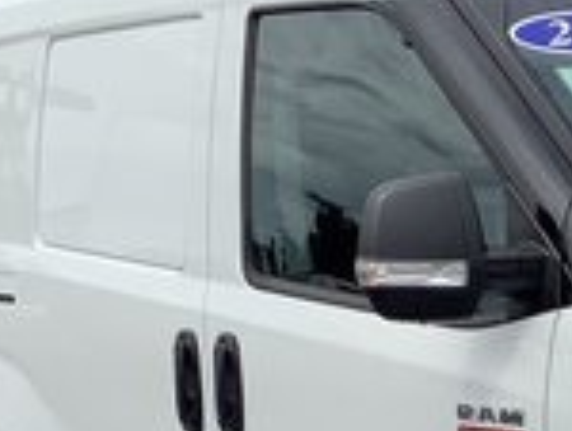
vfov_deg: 11.0
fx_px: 2185
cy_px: 538
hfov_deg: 14.2
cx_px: 793
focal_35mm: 132
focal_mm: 3.3
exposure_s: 1/1698
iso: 25
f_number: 2.4
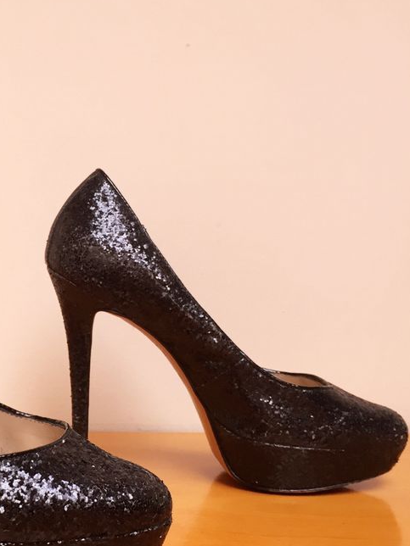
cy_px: 376
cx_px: 37
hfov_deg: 26.1
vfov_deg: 35.1
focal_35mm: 54
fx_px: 853
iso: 32
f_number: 2.2
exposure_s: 1/30
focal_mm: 4.15
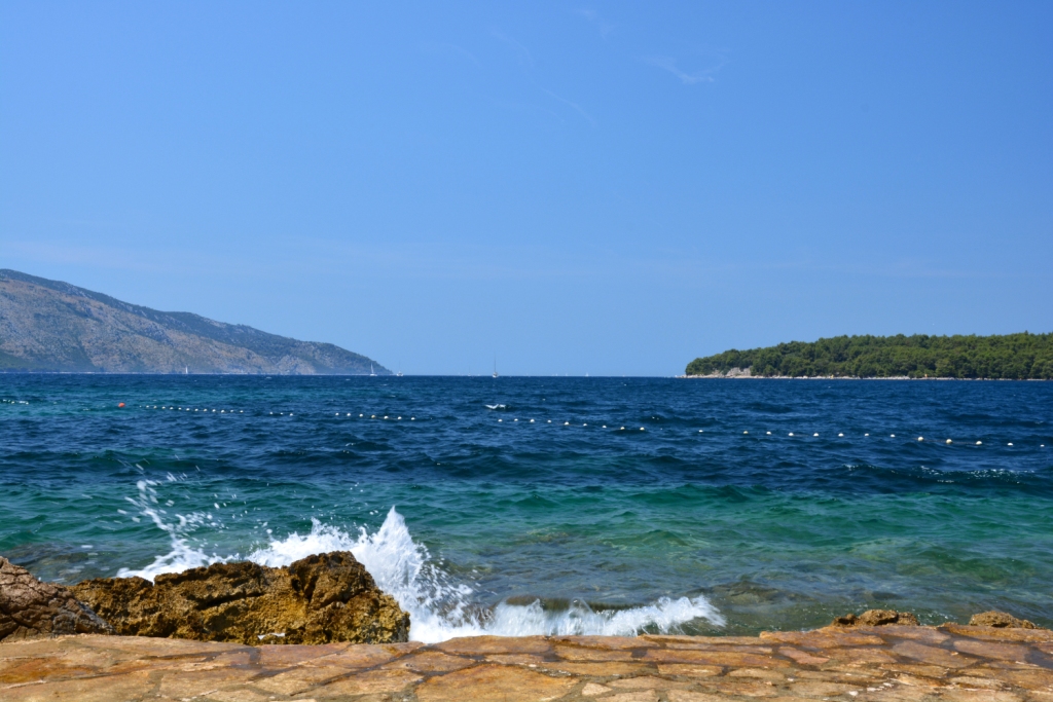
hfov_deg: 43.6
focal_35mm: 45
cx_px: 526
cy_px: 351
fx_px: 1316
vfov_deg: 29.9
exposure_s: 1/60
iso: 250
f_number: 14
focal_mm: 30
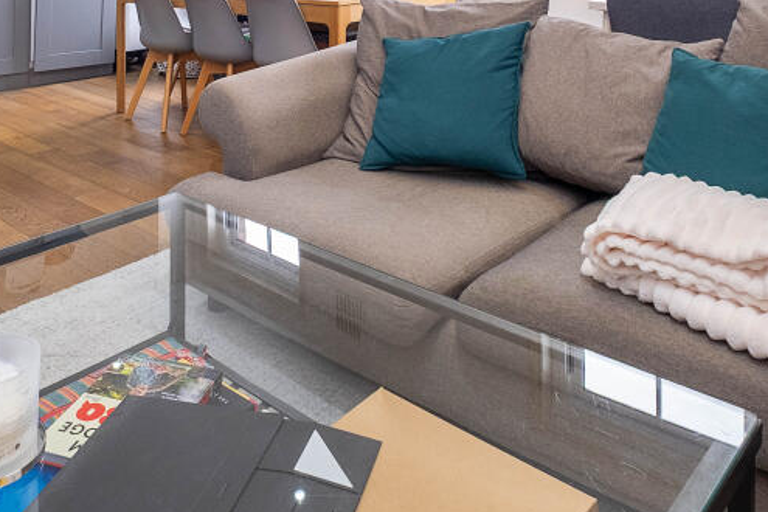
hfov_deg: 60.2
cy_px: 5
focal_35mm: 31
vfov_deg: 37.9
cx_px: 413
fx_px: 661
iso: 400
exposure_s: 1/20
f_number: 5.6
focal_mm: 10
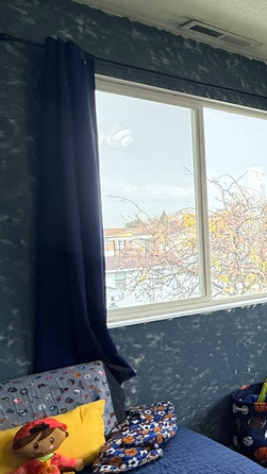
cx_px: 487
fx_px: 440
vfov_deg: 56.6
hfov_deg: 21.3
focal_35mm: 35
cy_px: 243
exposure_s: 1/120
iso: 125
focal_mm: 2.22
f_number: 2.2
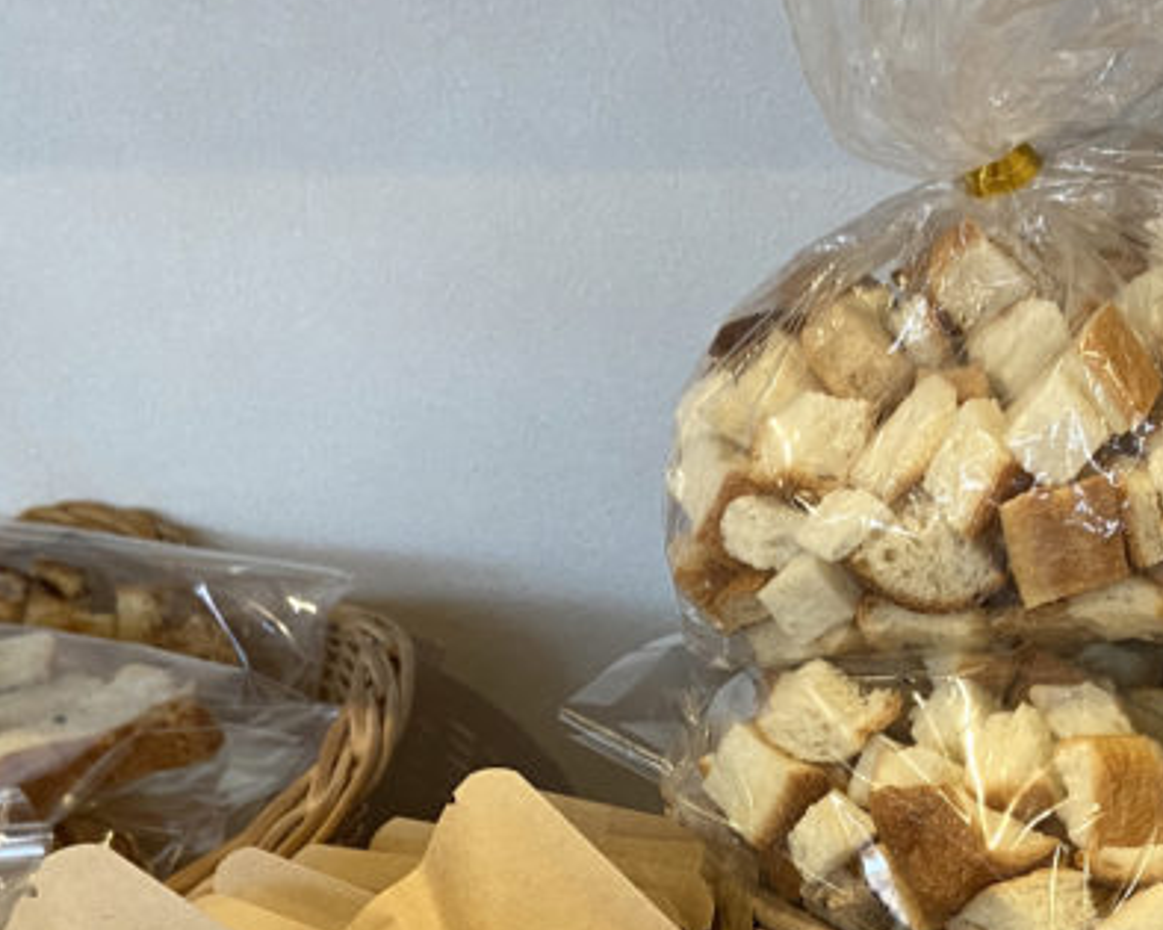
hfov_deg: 28.2
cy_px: 1016
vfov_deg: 21.9
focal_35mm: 66
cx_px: 894
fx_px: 2271
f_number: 1.8
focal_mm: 4.25
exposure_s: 1/60
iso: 160
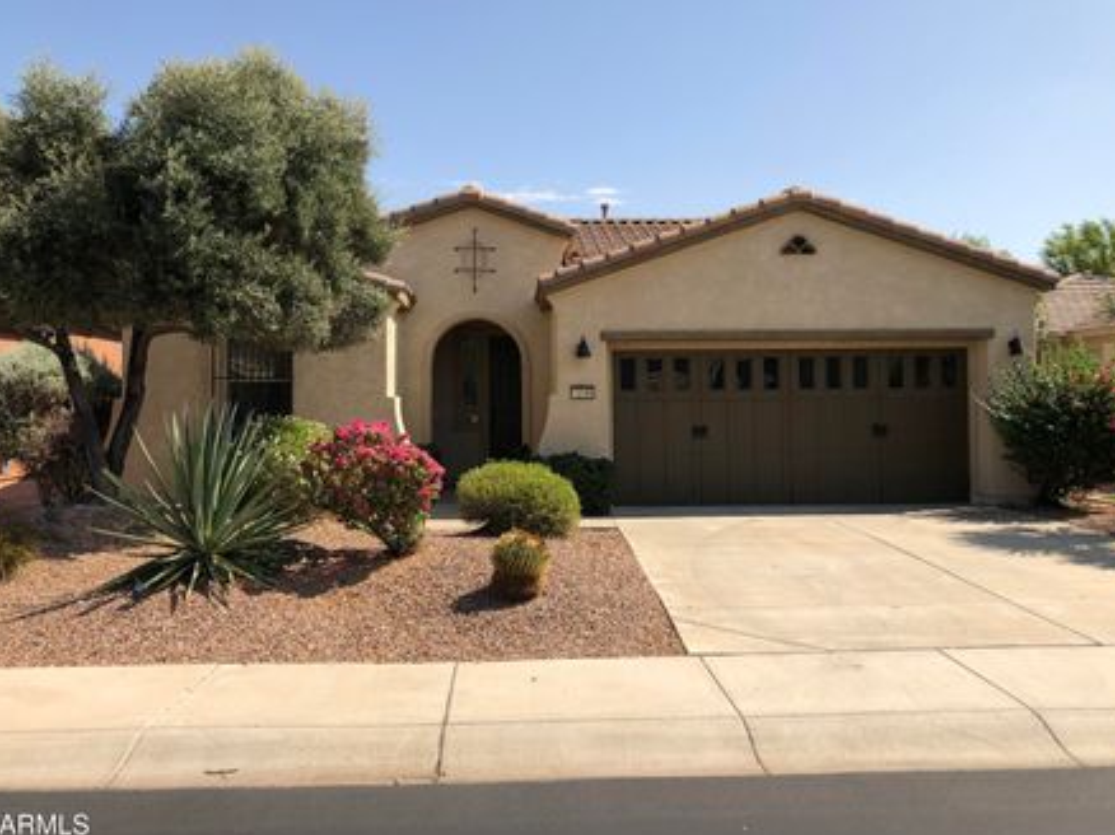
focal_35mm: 32
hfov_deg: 56.8
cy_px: 391
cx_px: 565
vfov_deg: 44.1
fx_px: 1030
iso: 20
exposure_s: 1/2000
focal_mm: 3.99
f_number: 1.8
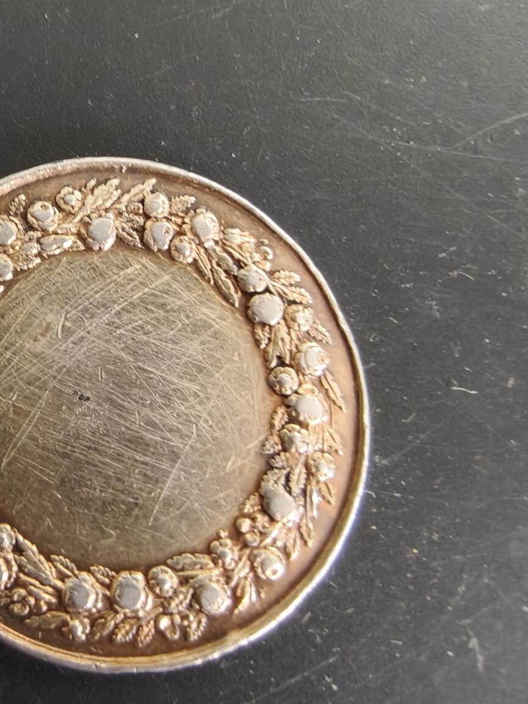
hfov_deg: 38.4
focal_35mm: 36
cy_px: 429
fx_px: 732
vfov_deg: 51.0
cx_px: 119
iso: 320
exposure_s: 1/50
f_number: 2
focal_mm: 2.32
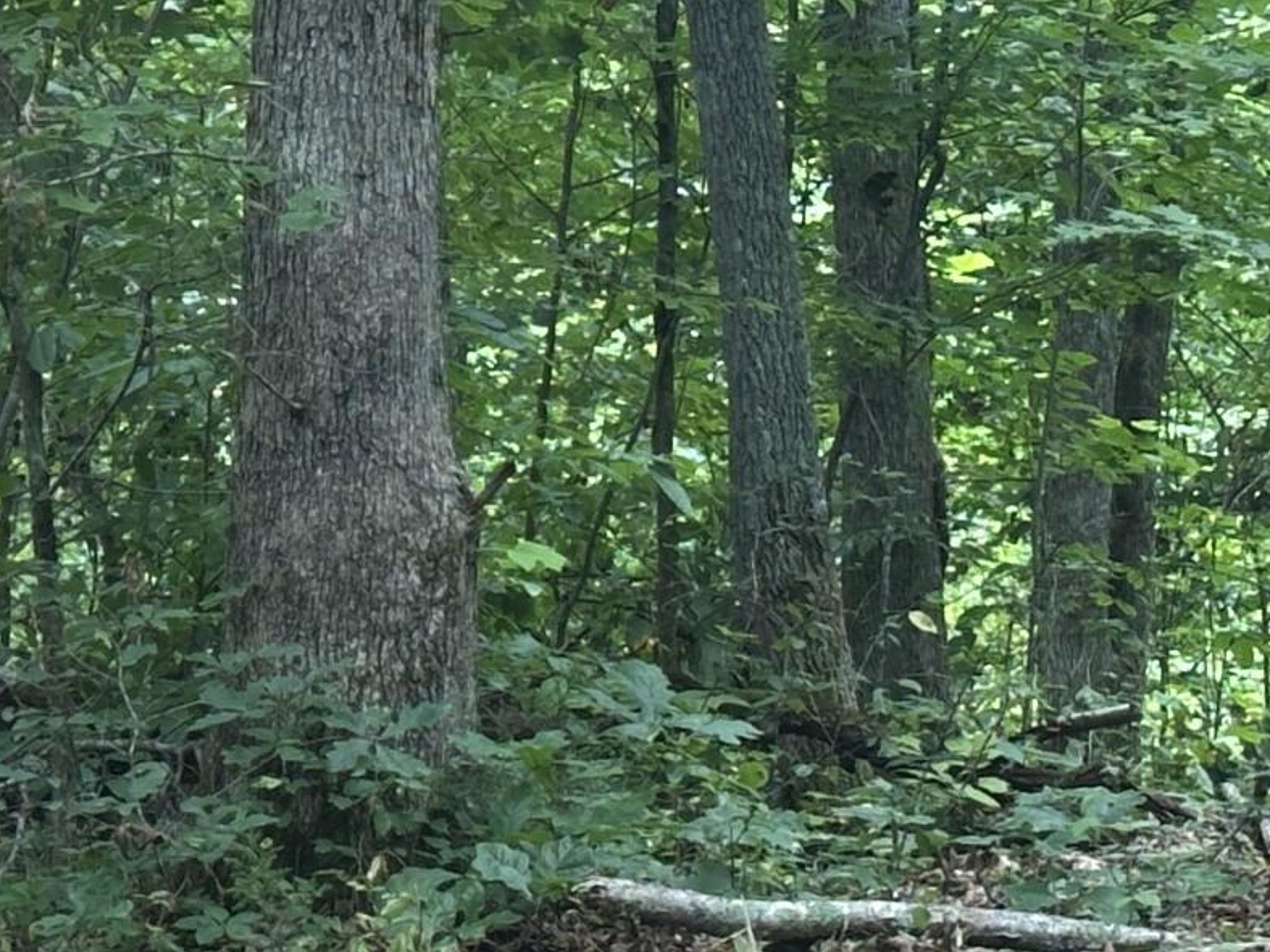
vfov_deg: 8.1
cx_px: -261
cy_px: 600
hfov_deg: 10.6
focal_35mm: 183
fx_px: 6713
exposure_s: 1/121
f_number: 1.78
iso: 50
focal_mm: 6.86
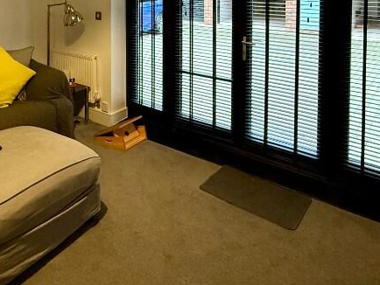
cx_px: 157
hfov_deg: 55.0
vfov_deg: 37.5
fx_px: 362
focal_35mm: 33
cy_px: -11
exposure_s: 1/50
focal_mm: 2.22
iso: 400
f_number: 2.2
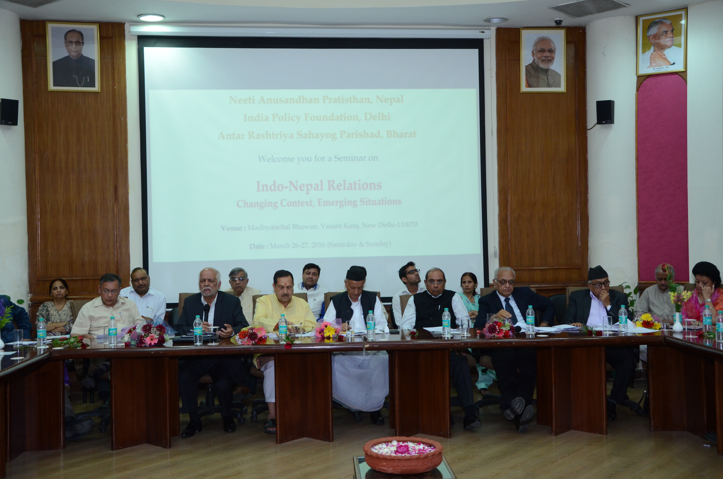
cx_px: 362
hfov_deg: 46.5
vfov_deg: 31.8
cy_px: 240
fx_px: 842
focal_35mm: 42
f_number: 5.6
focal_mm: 28
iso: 1000
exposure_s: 1/80
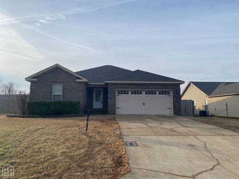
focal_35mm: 26
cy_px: 90
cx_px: 120
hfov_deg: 67.3
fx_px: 180
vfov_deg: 53.1
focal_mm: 4.25
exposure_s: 1/2222
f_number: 1.8
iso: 32
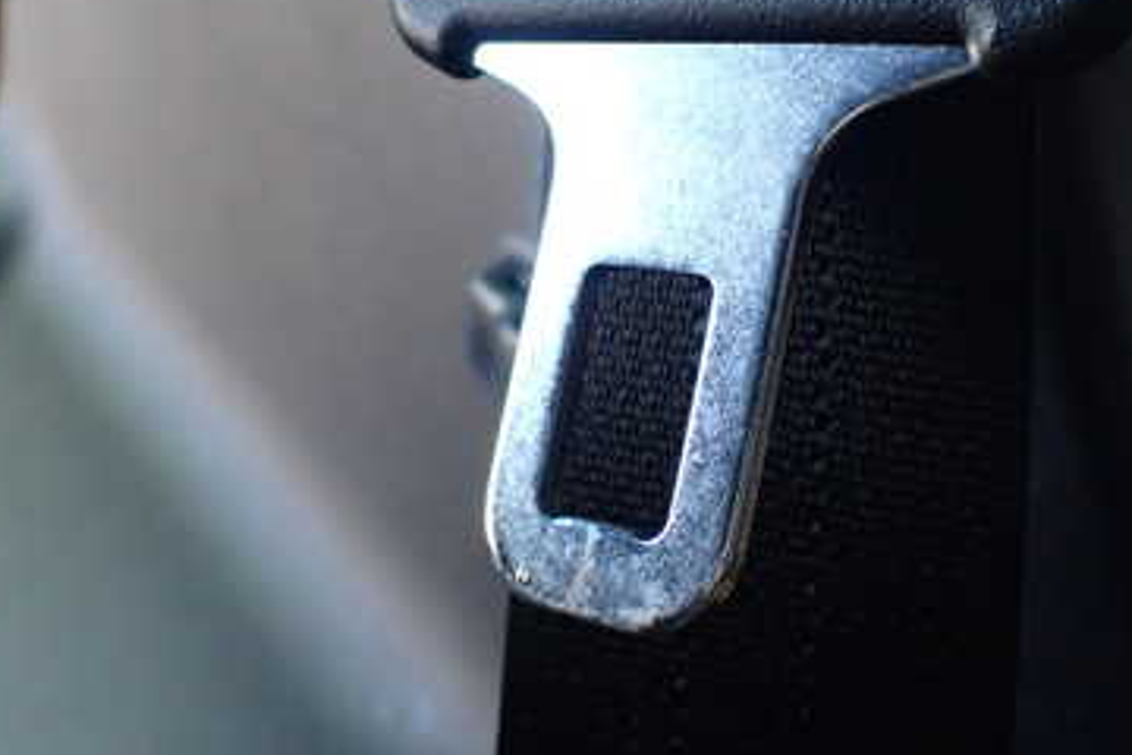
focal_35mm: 52
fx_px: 1635
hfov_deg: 38.2
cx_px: 550
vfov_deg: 25.9
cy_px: 258
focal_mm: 5.4
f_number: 2.3
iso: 640
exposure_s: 1/125
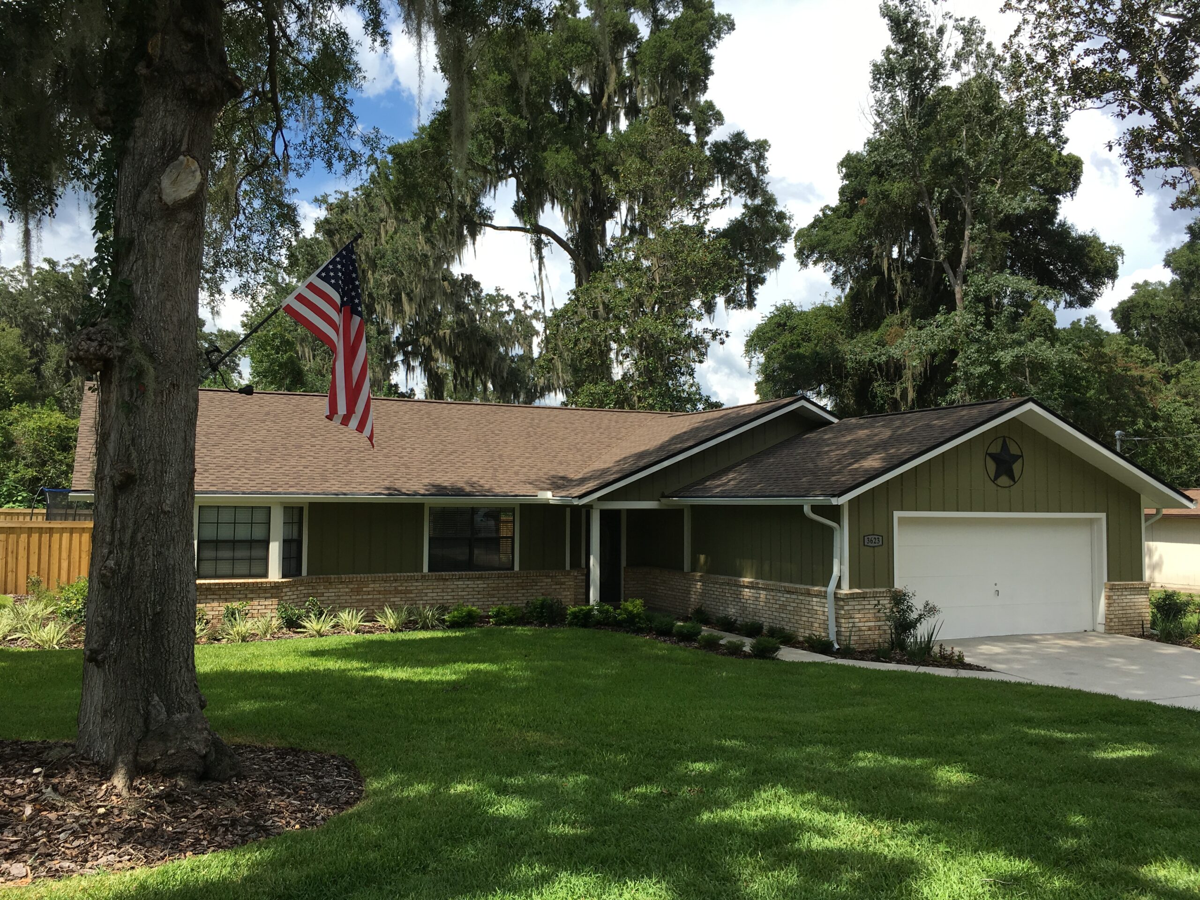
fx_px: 1005
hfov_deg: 61.7
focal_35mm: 29
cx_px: 600
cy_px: 450
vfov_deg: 48.2
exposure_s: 1/1148
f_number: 2.2
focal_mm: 4.15
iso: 25
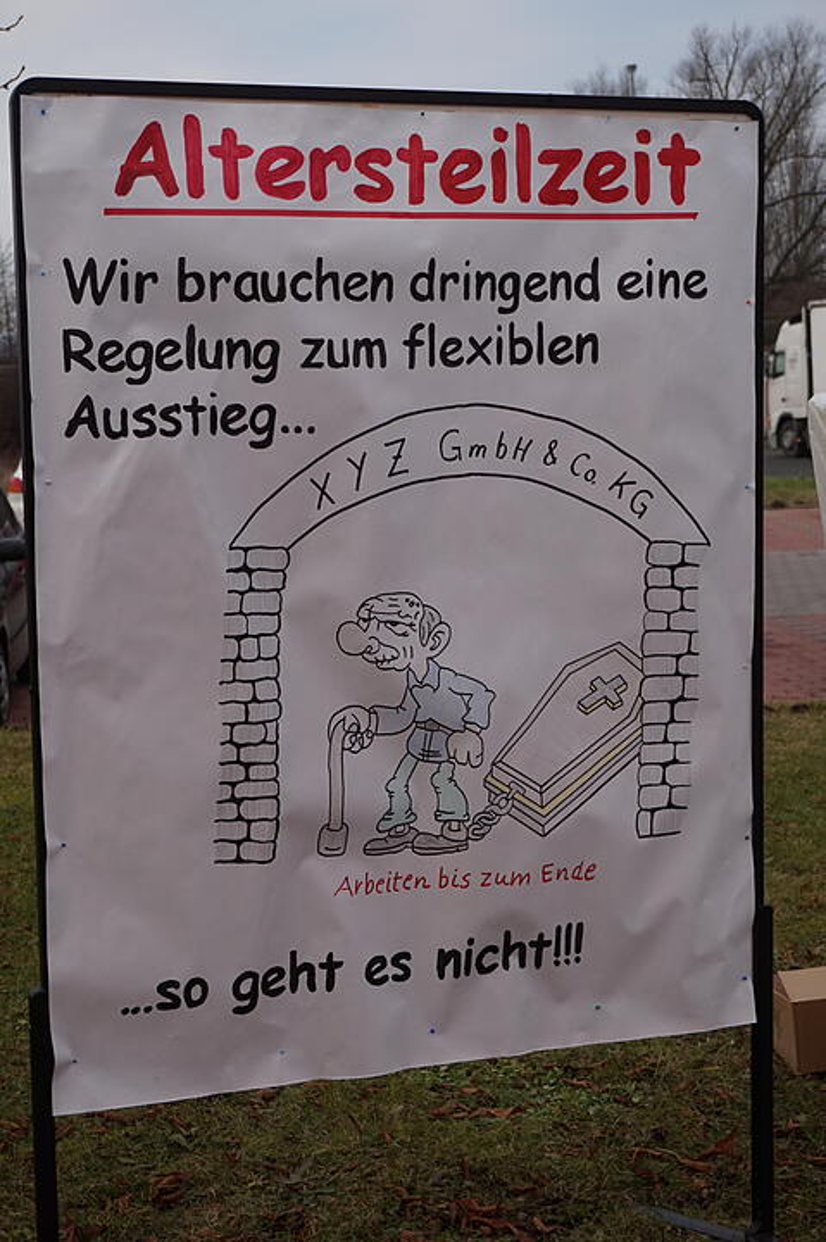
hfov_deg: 22.6
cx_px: 413
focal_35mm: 60
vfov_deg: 33.4
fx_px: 2068
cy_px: 621
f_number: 5.6
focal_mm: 40
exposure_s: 1/160
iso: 200
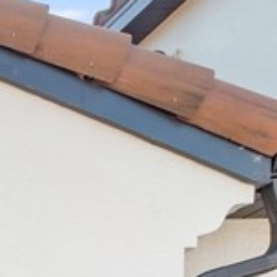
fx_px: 969
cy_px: 576
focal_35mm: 107
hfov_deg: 12.2
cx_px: -430
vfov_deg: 13.6
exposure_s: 1/80
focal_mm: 9
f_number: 7.1
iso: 200
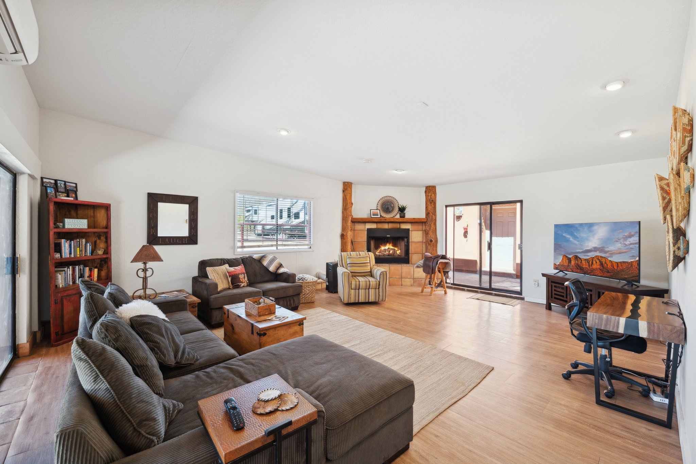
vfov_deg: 81.2
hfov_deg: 104.3
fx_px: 271
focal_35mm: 14
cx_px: 348
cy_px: 232
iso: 400
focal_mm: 14
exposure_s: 1/30
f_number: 8
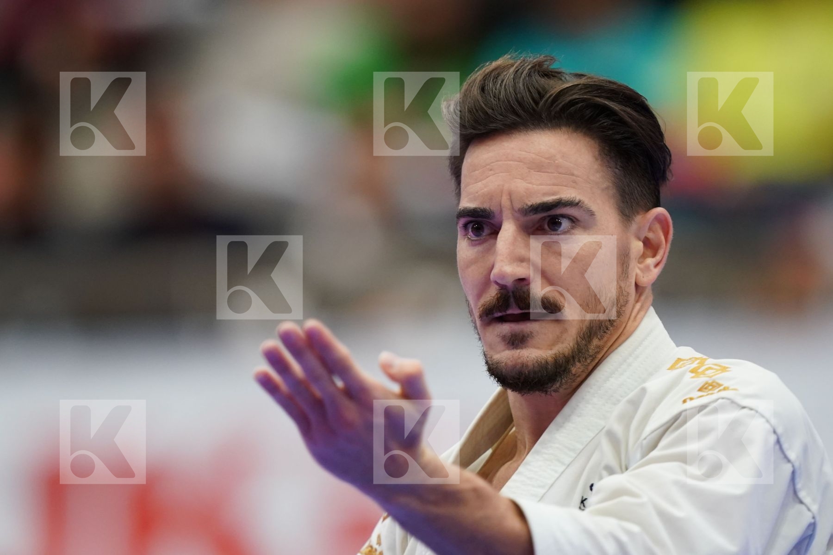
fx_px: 13882
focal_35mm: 600
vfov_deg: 2.3
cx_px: 416
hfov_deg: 3.4
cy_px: 278
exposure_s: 1/500
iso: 2500
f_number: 2.8
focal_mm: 400
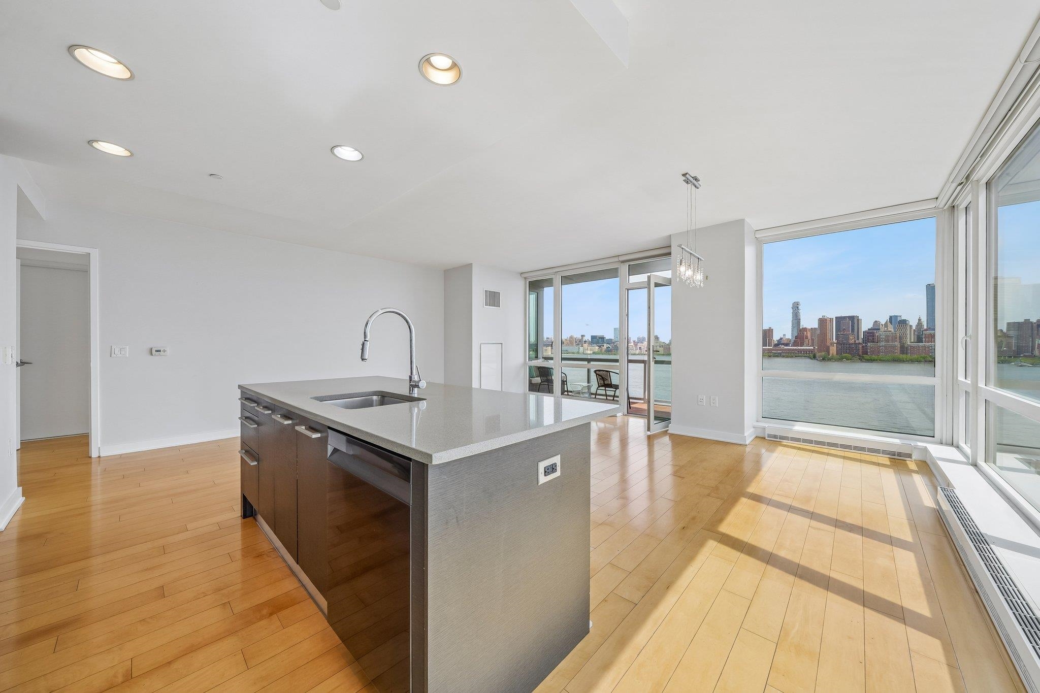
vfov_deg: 90.0
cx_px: 520
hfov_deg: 112.6
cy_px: 346
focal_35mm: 12
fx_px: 347
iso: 100
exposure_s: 1/40
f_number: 10
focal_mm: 12
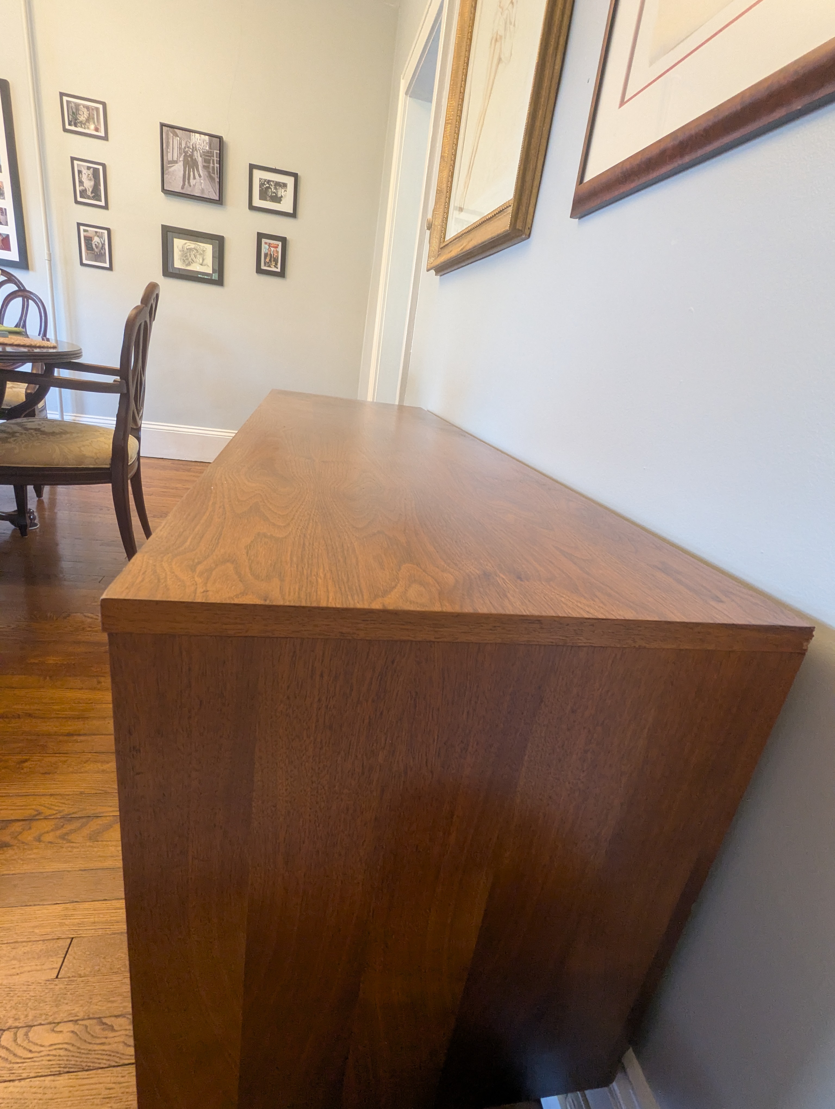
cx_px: 418
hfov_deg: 78.2
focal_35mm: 16
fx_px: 513
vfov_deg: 94.4
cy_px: 554
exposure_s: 1/40
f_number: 2.2
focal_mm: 2.35
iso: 311
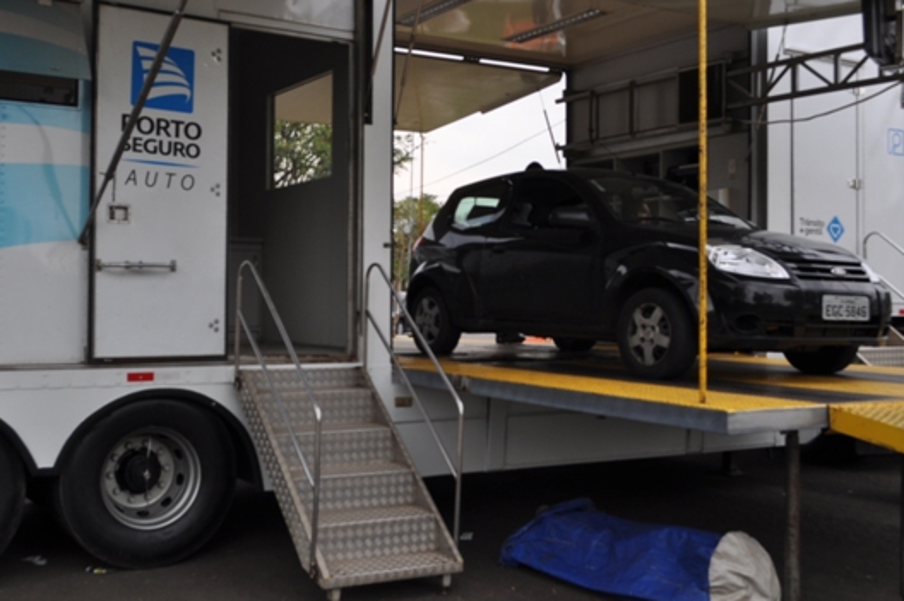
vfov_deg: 33.3
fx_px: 1003
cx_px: 407
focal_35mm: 40
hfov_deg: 48.4
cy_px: 271
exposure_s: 1/200
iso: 200
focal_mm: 22
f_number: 7.1
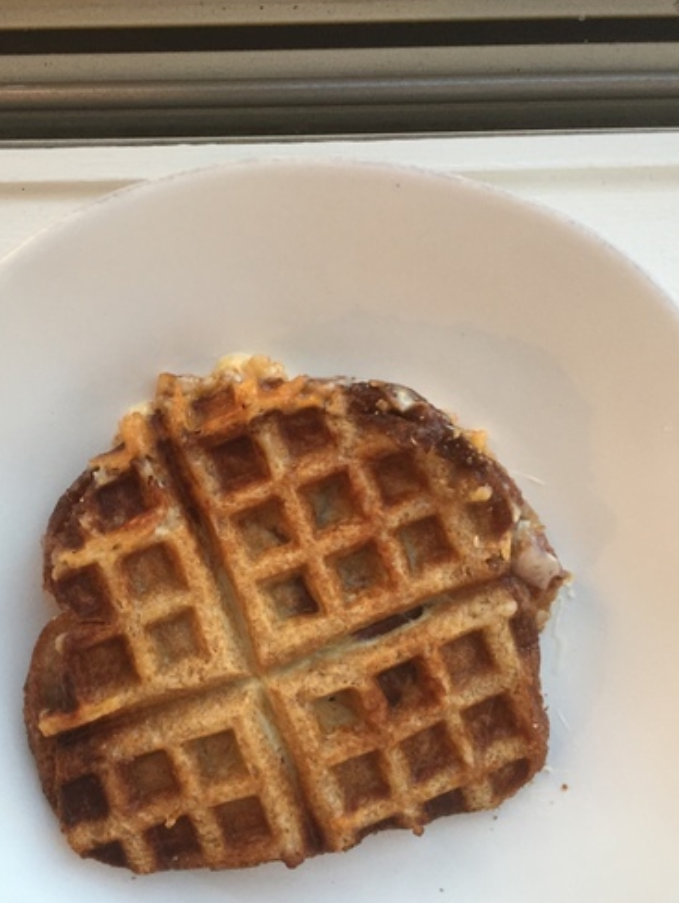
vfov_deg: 51.3
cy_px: 472
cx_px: 293
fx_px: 940
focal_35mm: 36
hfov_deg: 39.6
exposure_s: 1/30
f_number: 2.2
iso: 50
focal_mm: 4.15
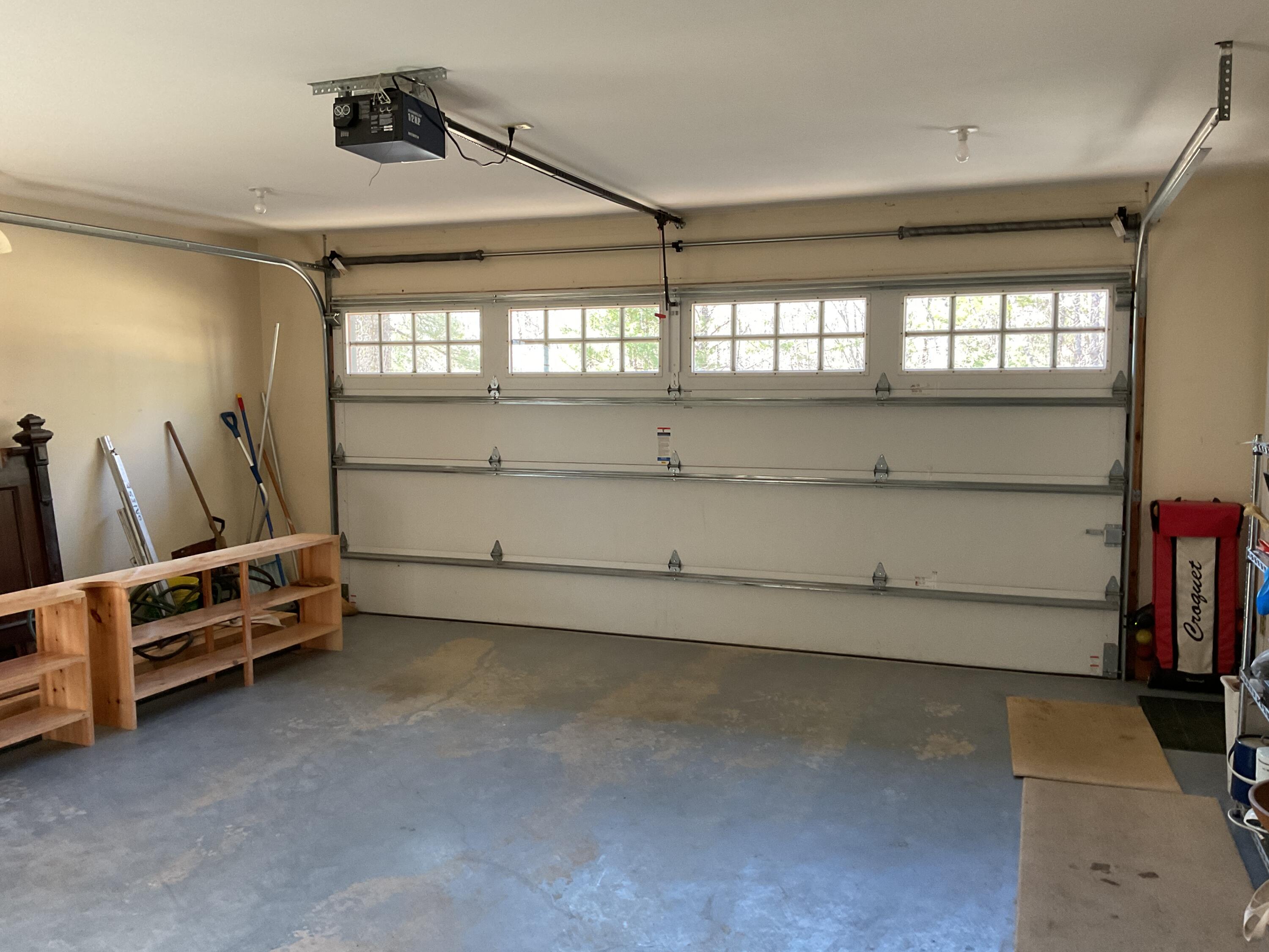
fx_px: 1063
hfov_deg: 61.7
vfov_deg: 48.2
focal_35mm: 29
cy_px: 476
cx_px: 634
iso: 125
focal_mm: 3
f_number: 1.8
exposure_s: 1/60
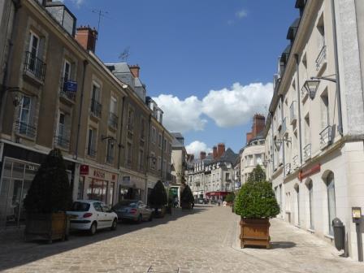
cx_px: 182
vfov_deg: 45.4
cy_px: 136
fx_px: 326
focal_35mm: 31
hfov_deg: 58.4
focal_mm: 5.4
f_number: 3.6
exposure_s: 1/1600
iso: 100
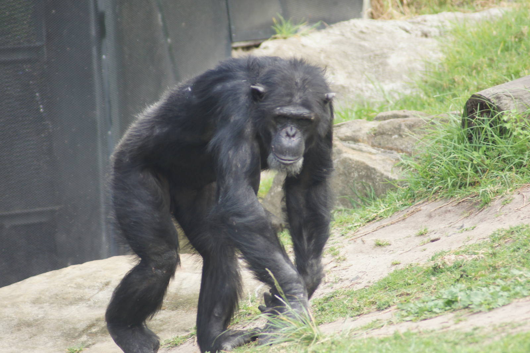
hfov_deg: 4.6
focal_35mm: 450
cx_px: 265
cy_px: 176
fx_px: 6621
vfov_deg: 3.1
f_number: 5.6
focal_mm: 300
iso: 400
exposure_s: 1/125
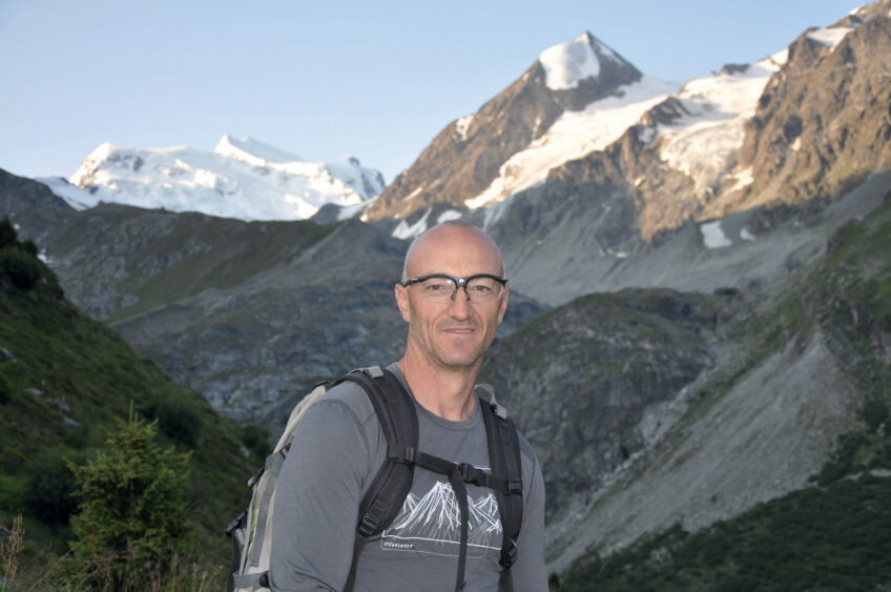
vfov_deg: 25.7
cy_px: 296
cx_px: 446
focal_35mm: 52
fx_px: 1298
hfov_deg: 37.9
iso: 220
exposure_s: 1/200
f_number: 4.5
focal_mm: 35
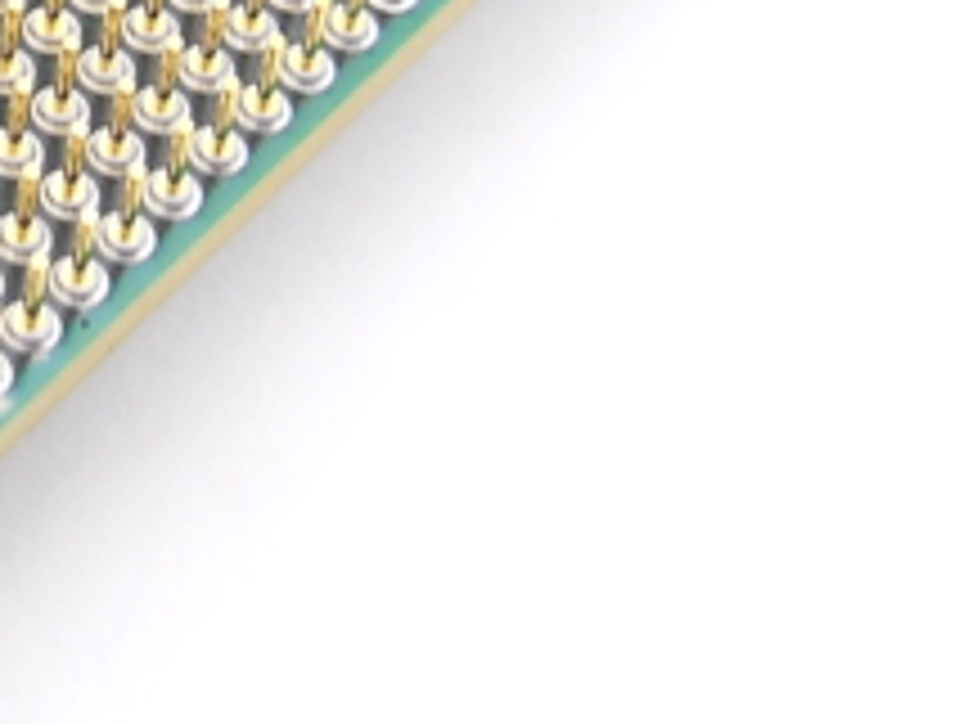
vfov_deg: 12.2
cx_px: -378
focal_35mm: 119
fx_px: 3326
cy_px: -63
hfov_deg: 15.5
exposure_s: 1/50
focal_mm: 4.5
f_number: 3.1
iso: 125
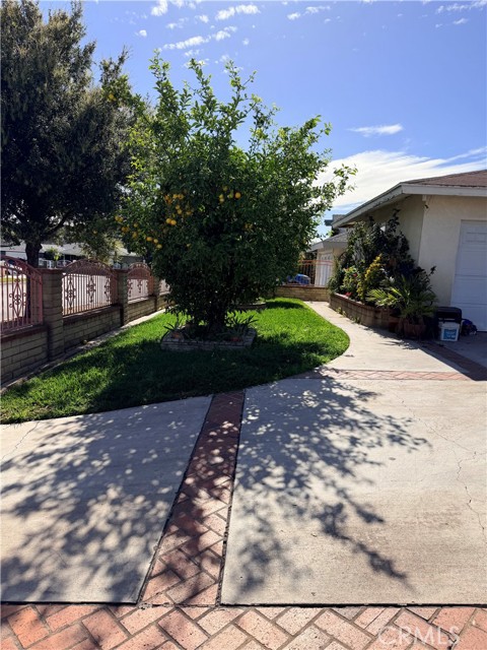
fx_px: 450
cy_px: 325
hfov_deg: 56.8
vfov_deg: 71.6
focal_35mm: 24
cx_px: 244
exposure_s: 1/7353
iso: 100
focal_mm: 6.76
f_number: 1.78
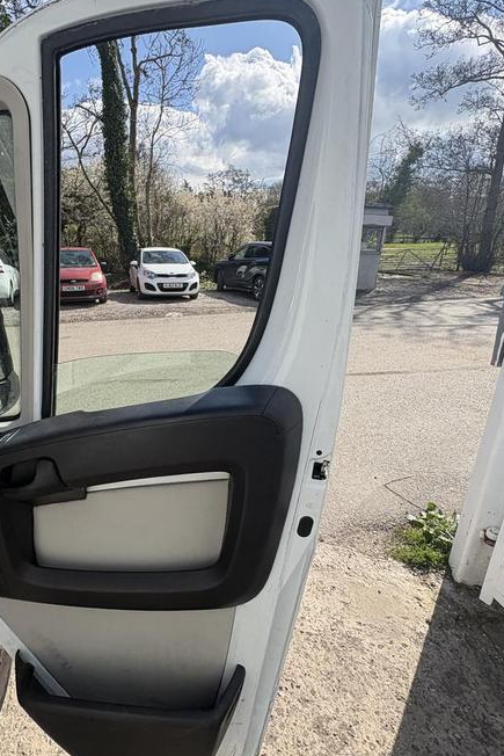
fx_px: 420
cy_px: 380
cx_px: 181
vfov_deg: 84.0
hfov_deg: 60.9
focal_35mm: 20
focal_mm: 2.22
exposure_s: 1/1236
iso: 50
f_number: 2.2
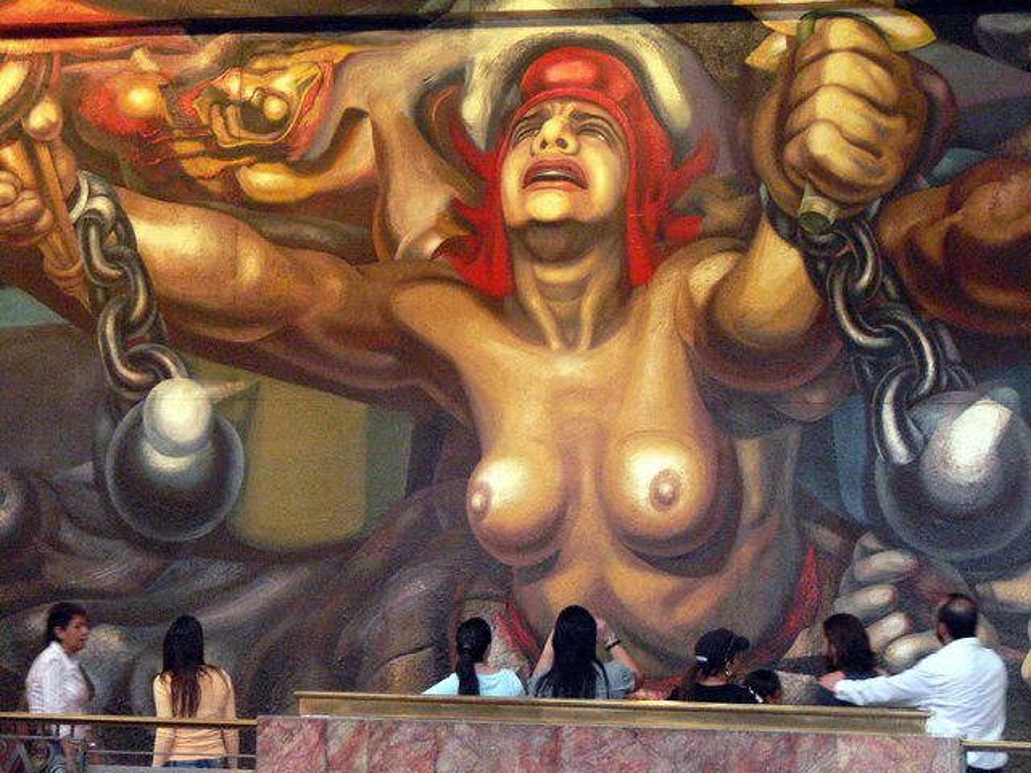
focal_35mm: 95
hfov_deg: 20.7
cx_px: 516
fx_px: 2829
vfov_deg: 15.6
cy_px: 386
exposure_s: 1/30
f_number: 3.2
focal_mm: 15.9
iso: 400
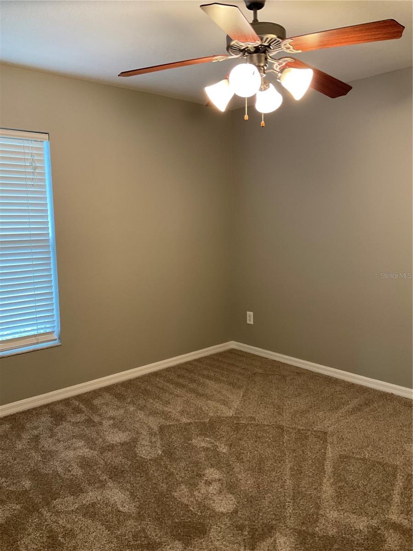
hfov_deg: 48.2
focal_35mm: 29
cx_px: 206
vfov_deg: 61.7
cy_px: 276
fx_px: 461
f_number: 1.8
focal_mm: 3
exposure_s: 1/60
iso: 100
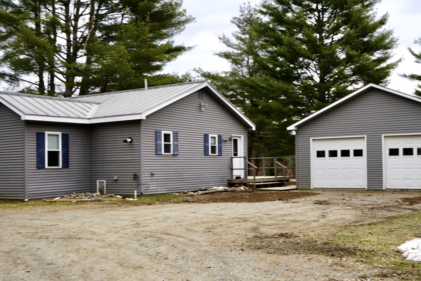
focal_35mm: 41
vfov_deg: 32.6
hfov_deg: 47.3
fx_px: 479
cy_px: 158
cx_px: 242
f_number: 7.1
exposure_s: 1/100
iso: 100
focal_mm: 28
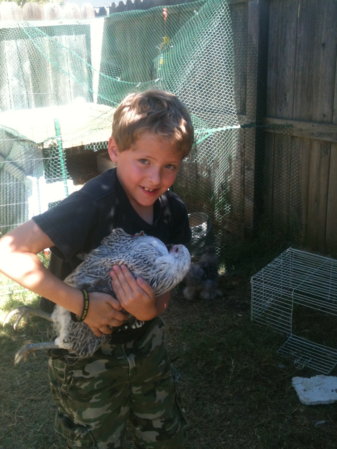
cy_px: 224
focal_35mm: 35
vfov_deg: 52.6
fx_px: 454
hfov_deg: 40.7
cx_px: 168
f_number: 2.8
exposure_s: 1/182
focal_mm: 3.85
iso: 64
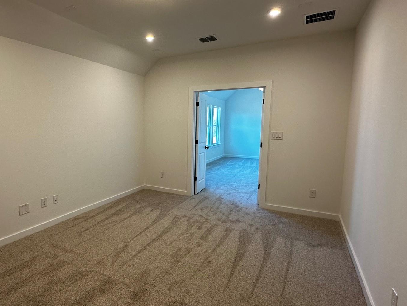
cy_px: 149
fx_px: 247
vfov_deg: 63.4
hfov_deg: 77.7
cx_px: 154
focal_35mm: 21
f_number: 2.2
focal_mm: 2.22
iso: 125
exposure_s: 1/120
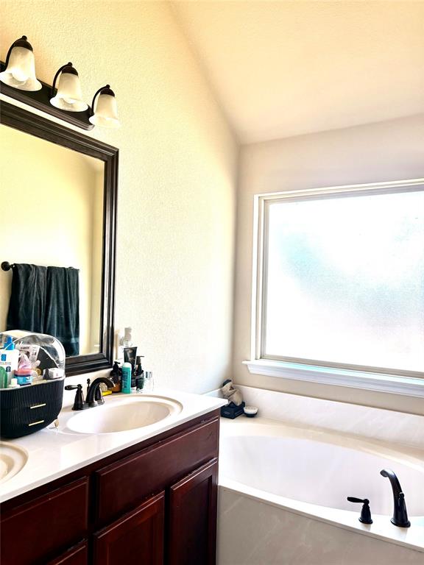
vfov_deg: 67.3
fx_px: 425
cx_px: 212
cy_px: 282
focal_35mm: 26
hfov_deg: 53.1
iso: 64
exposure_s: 1/121
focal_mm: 5.96
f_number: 1.6
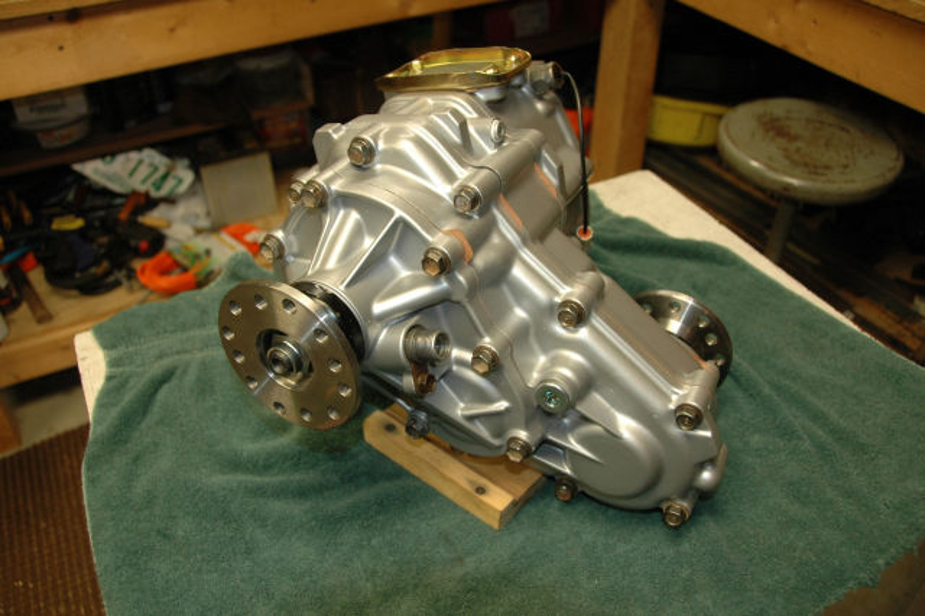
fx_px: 770
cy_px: 308
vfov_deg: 43.6
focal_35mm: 30
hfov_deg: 62.0
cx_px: 462
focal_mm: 20
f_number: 3.8
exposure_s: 1/60
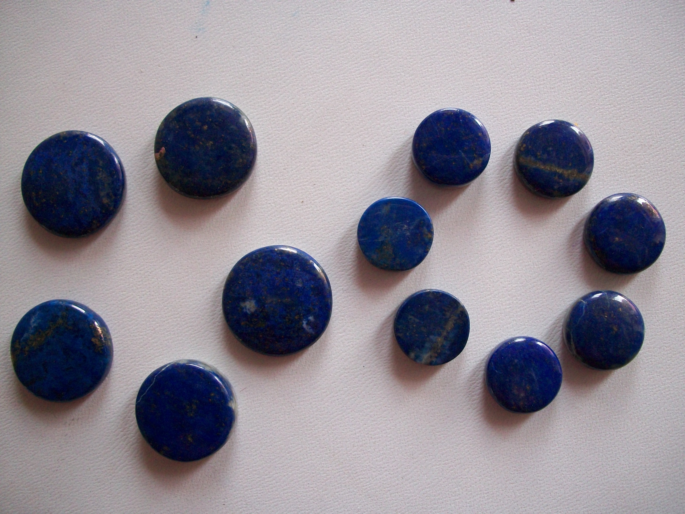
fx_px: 633
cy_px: 257
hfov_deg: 56.8
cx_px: 342
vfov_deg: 44.2
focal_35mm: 32
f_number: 2.9
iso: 160
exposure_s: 1/50
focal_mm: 5.7
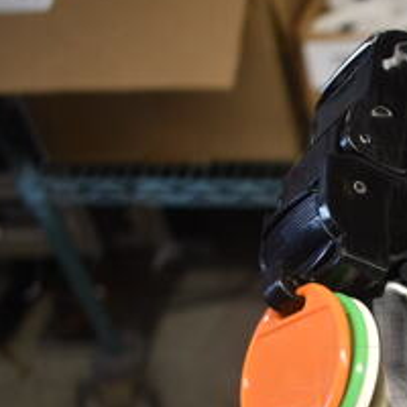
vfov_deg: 21.8
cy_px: 354
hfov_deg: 20.2
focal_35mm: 78
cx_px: 537
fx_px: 1038
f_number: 3.8
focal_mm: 20
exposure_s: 1/30
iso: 220
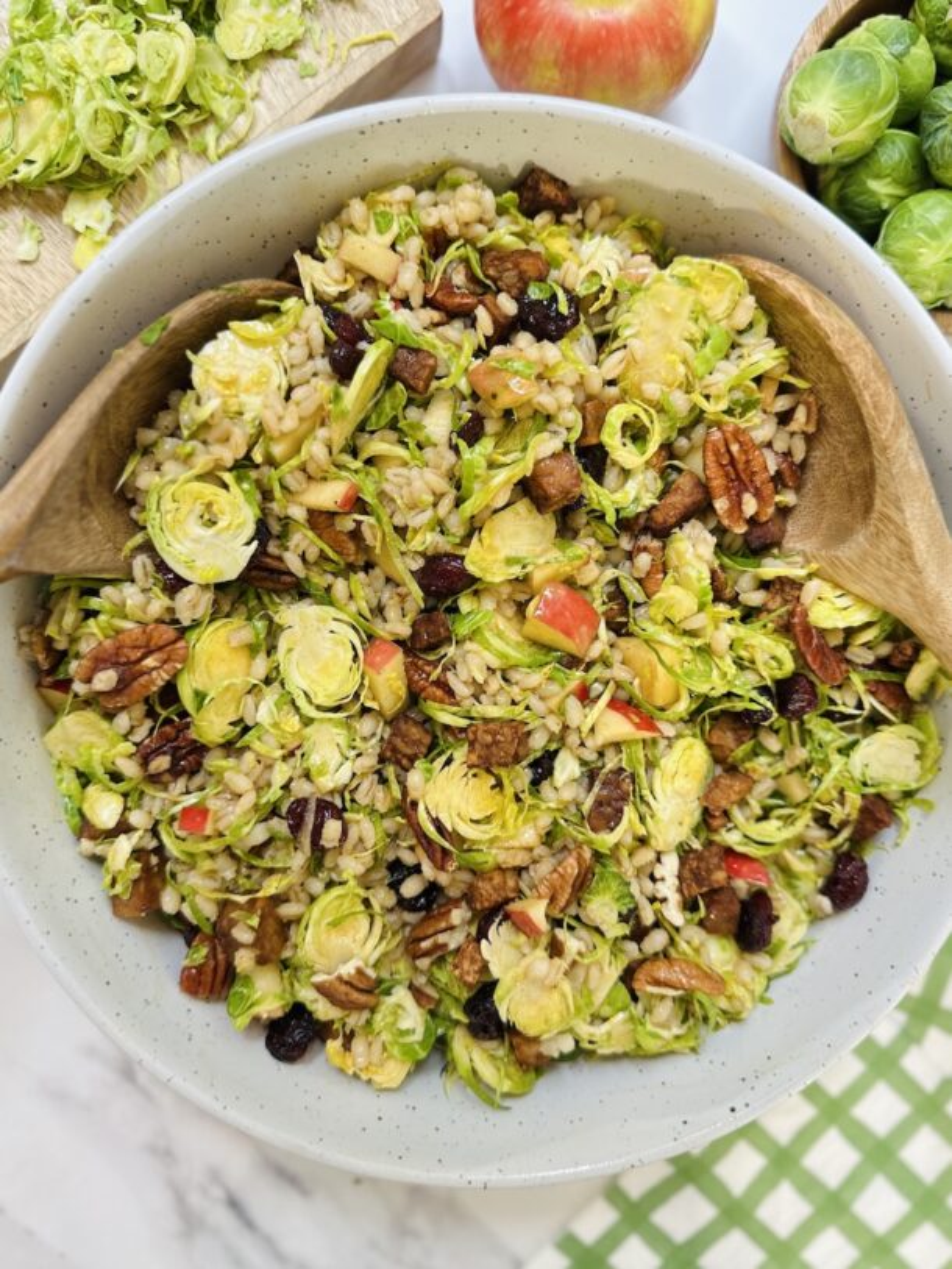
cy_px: 634
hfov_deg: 56.8
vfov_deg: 71.6
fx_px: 880
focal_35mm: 24
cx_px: 476
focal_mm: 6.86
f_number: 1.78
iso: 160
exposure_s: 1/50
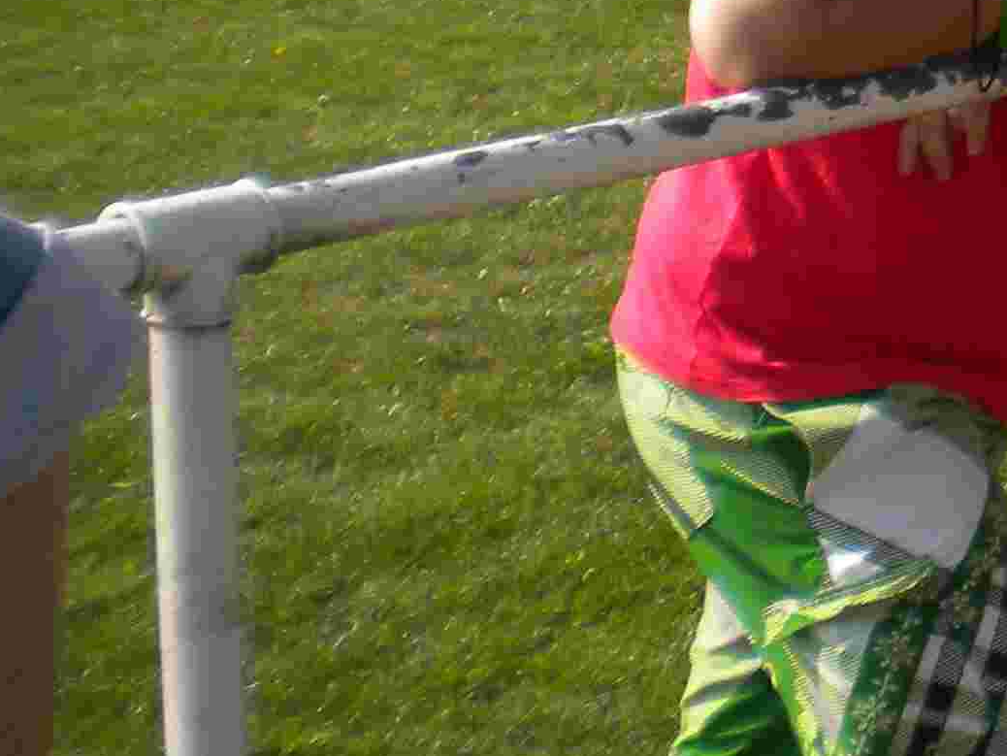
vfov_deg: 11.7
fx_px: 3579
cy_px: -271
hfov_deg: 14.3
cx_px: 1761
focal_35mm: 123
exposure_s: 1/438
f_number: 4.6
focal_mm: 6.3
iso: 80
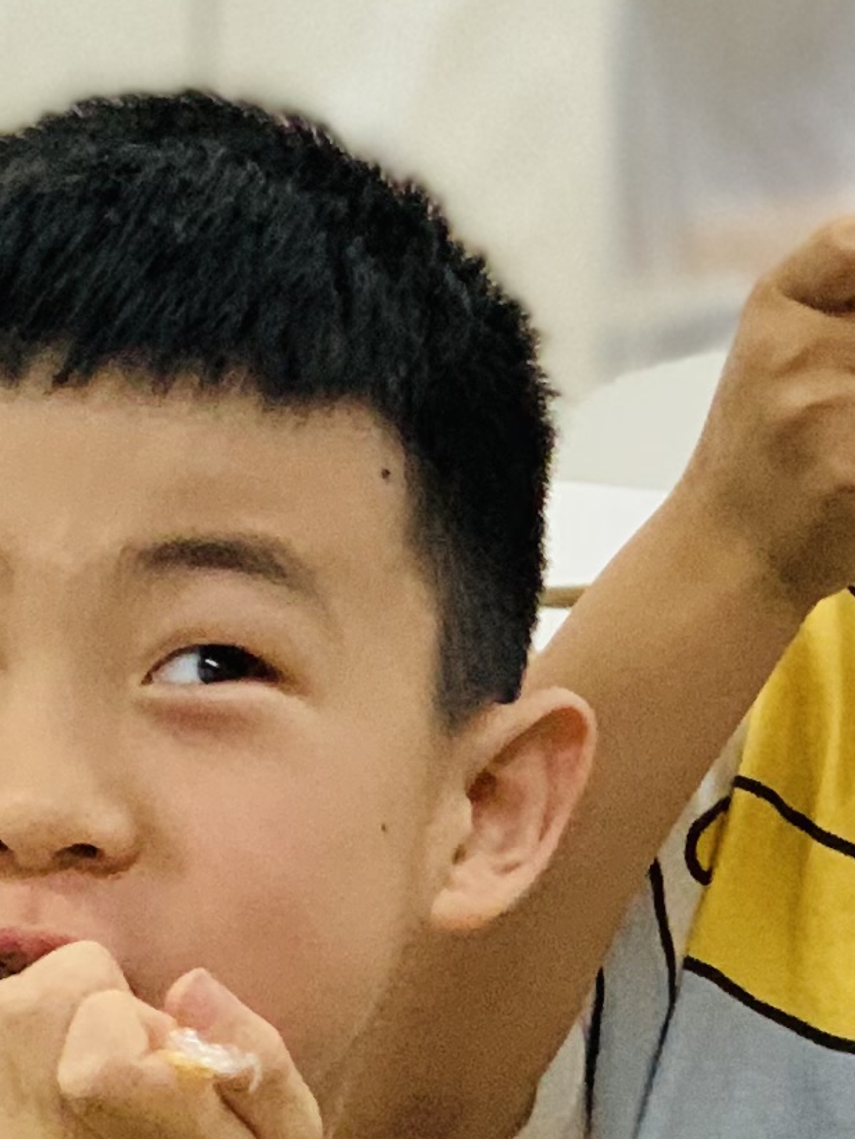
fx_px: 8393
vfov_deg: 7.8
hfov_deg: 5.7
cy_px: 815
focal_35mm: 255
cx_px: -956
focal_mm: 6
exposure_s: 1/60
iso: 200
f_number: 2.4
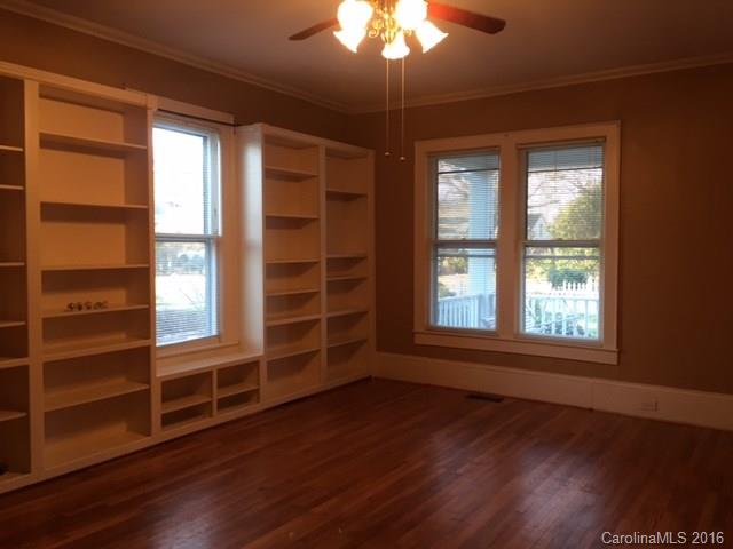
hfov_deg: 61.7
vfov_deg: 48.2
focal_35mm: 29
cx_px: 366
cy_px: 274
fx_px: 614
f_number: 2.2
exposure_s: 1/30
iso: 80
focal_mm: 4.15
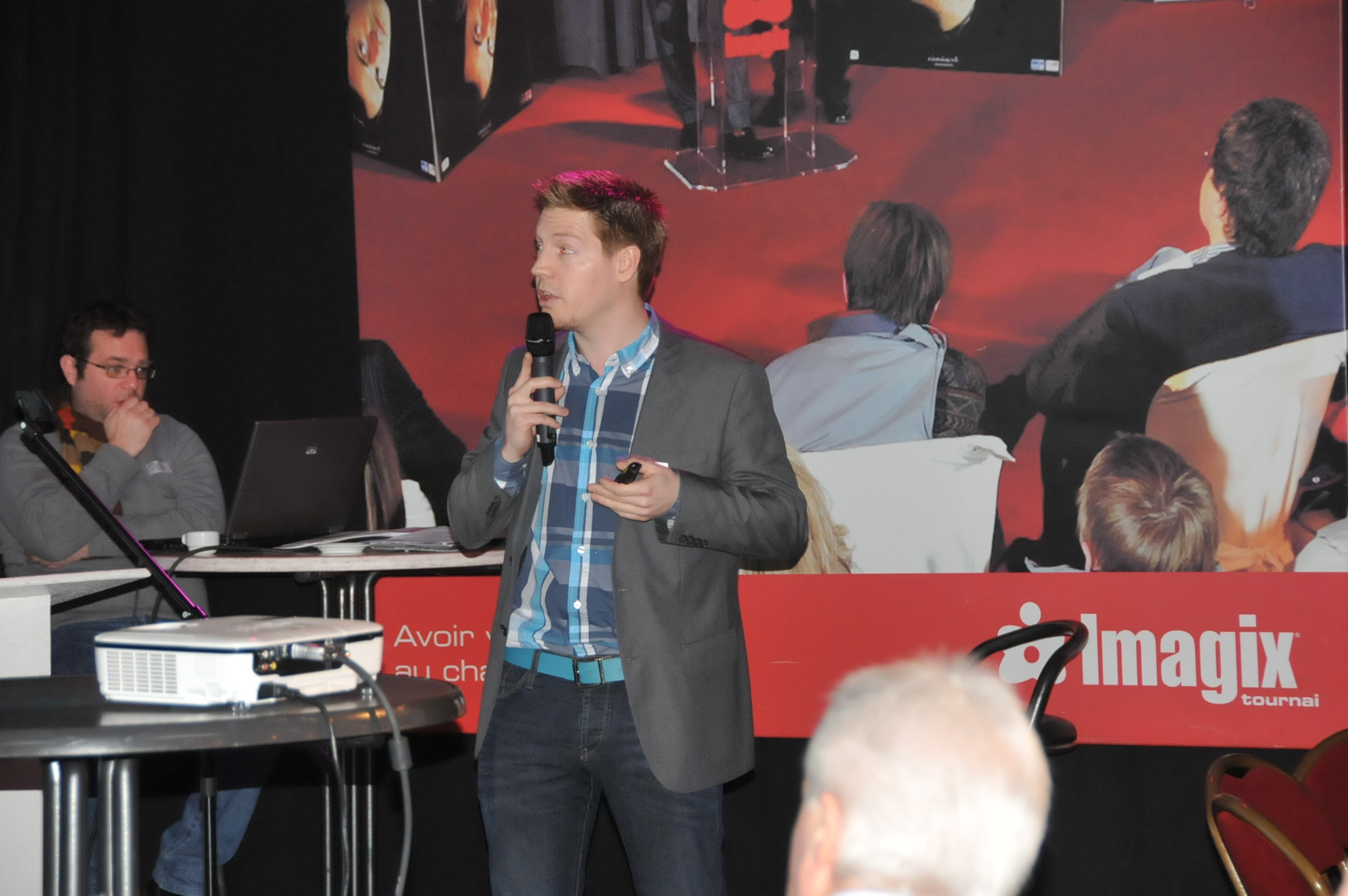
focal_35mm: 120
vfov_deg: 11.4
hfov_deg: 17.1
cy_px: 448
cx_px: 674
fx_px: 4488
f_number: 5.3
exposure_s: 1/60
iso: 1250
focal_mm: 80
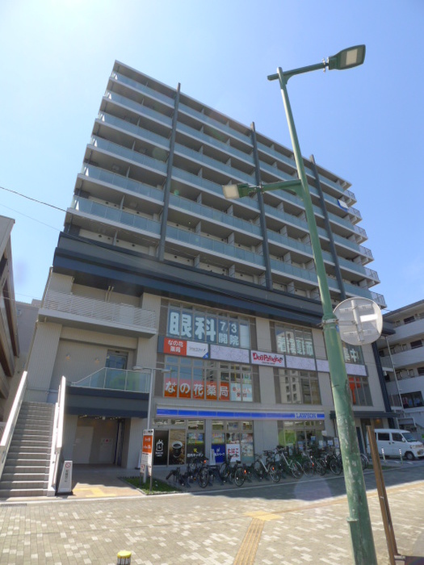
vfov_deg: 87.8
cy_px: 282
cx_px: 212
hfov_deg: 71.6
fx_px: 294
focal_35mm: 18
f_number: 4
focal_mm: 3.9
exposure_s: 1/500
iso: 100
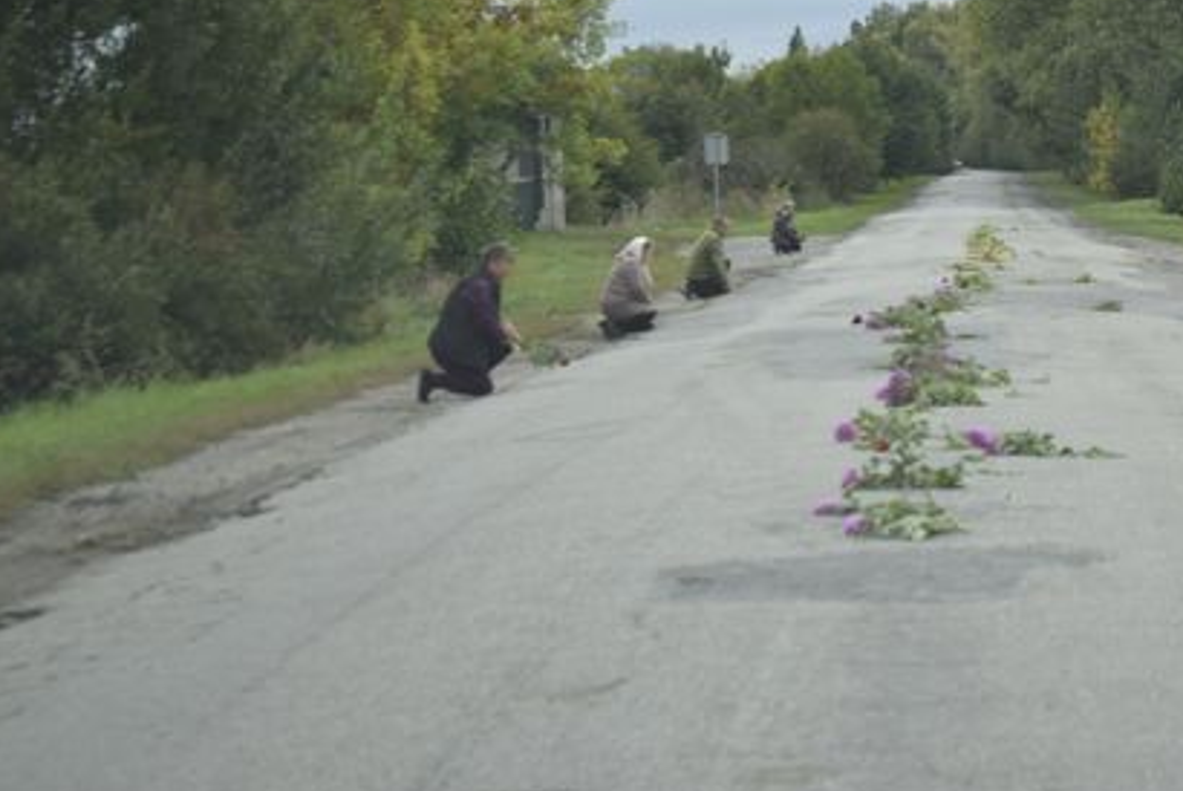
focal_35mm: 151
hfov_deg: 13.5
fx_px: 4963
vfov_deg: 9.1
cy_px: 169
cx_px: 1047
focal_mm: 55
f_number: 5.6
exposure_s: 1/400
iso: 200
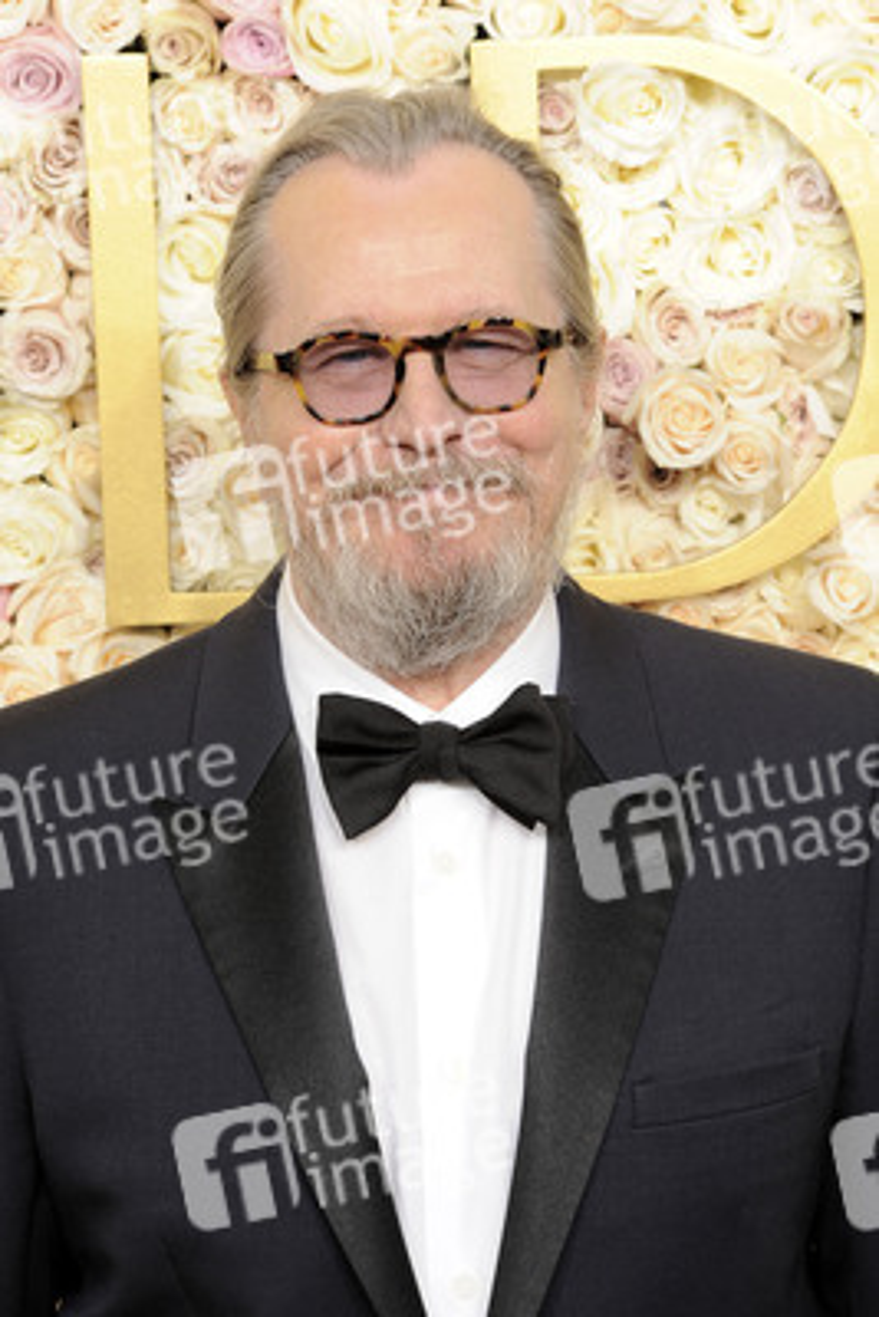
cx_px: 440
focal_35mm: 200
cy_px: 658
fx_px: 7318
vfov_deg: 10.3
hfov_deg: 6.9
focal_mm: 200
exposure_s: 1/250
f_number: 10
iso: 1000
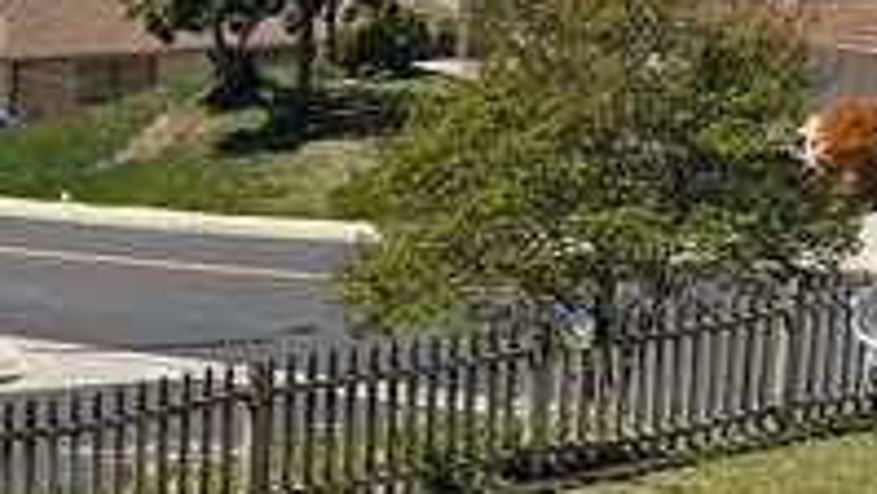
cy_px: 163
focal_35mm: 129
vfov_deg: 9.4
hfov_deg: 13.4
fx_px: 3000
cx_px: -1067
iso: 12
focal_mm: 6.3
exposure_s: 1/1019
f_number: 1.7
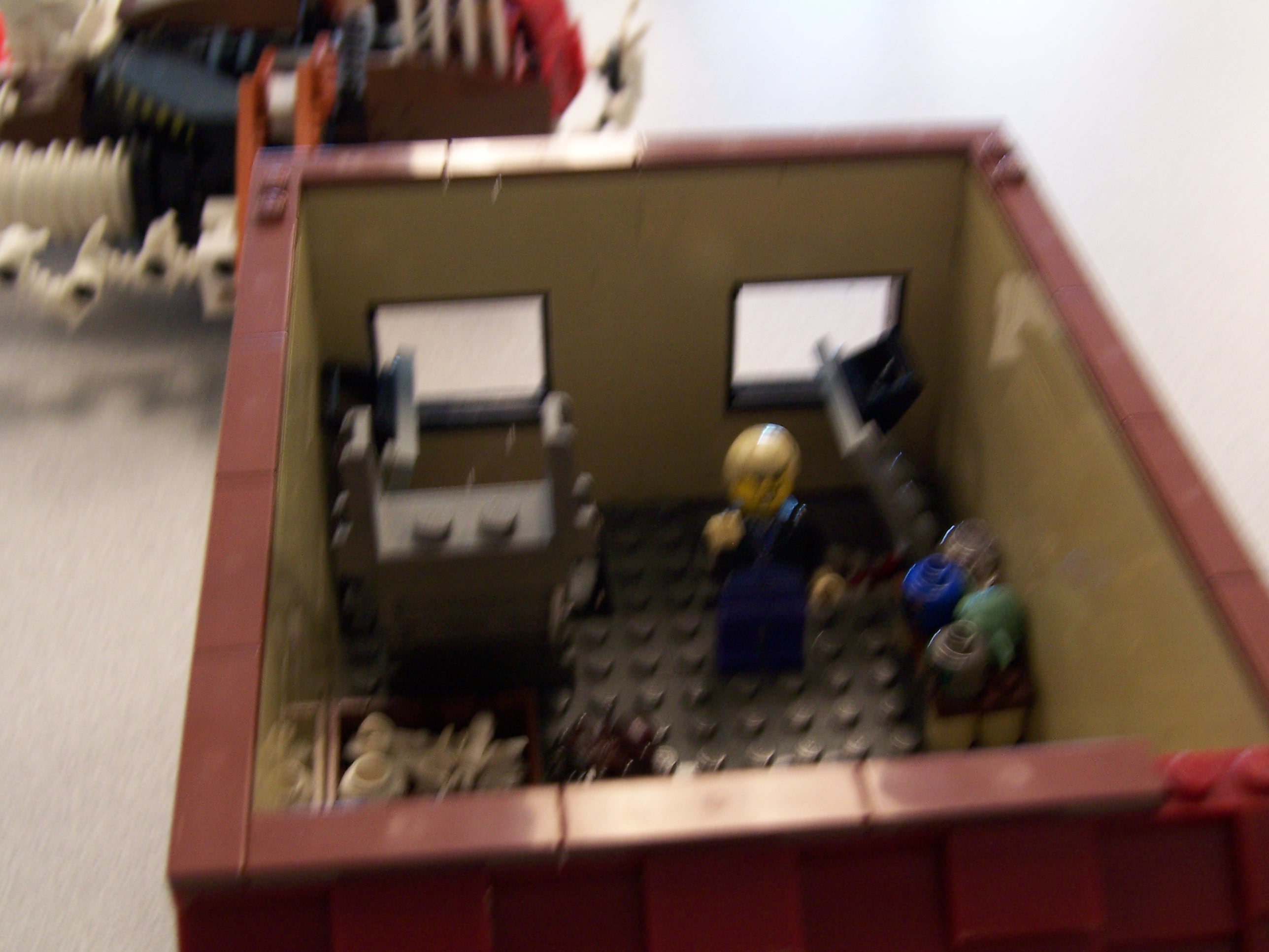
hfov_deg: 38.9
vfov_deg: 29.7
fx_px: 1796
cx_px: 634
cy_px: 476
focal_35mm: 49
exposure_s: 1/8
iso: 140
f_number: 4
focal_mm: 8.2
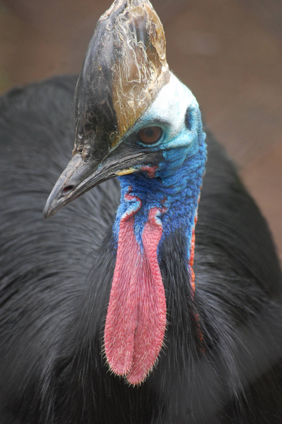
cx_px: 141
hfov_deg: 4.6
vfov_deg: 6.9
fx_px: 3531
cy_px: 212
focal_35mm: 300
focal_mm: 200
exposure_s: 1/200
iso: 800
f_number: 5.6
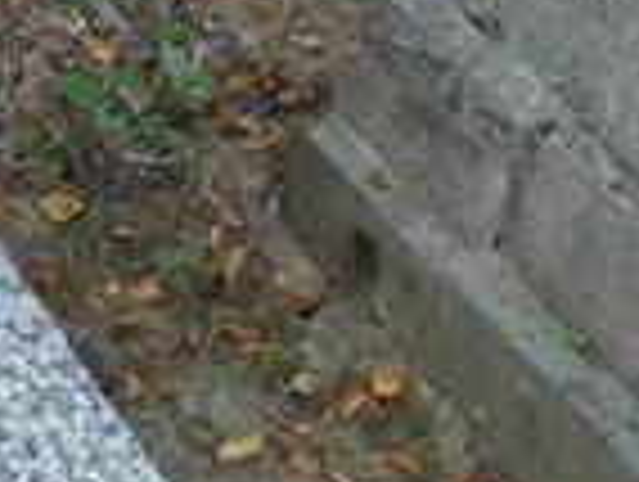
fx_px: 1997
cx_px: -724
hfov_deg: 14.4
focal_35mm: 108
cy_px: -284
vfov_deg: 12.9
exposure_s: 1/90
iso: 80
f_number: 3.4
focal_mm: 5.2
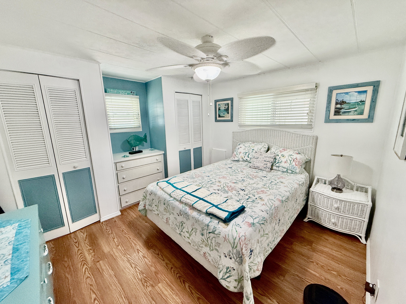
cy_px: 152
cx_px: 203
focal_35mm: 14
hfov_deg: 102.1
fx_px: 164
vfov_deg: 85.7
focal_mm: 2.22
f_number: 2.2
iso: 320
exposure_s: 1/120
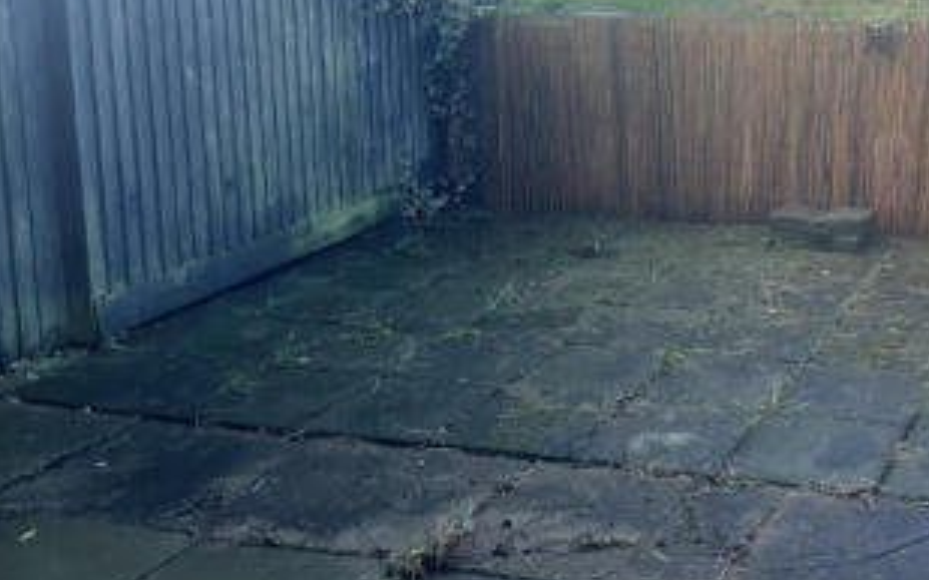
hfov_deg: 37.2
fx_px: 1316
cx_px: 771
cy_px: 98
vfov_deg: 24.4
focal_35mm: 52
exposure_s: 1/703
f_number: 1.6
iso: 32
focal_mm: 4.2
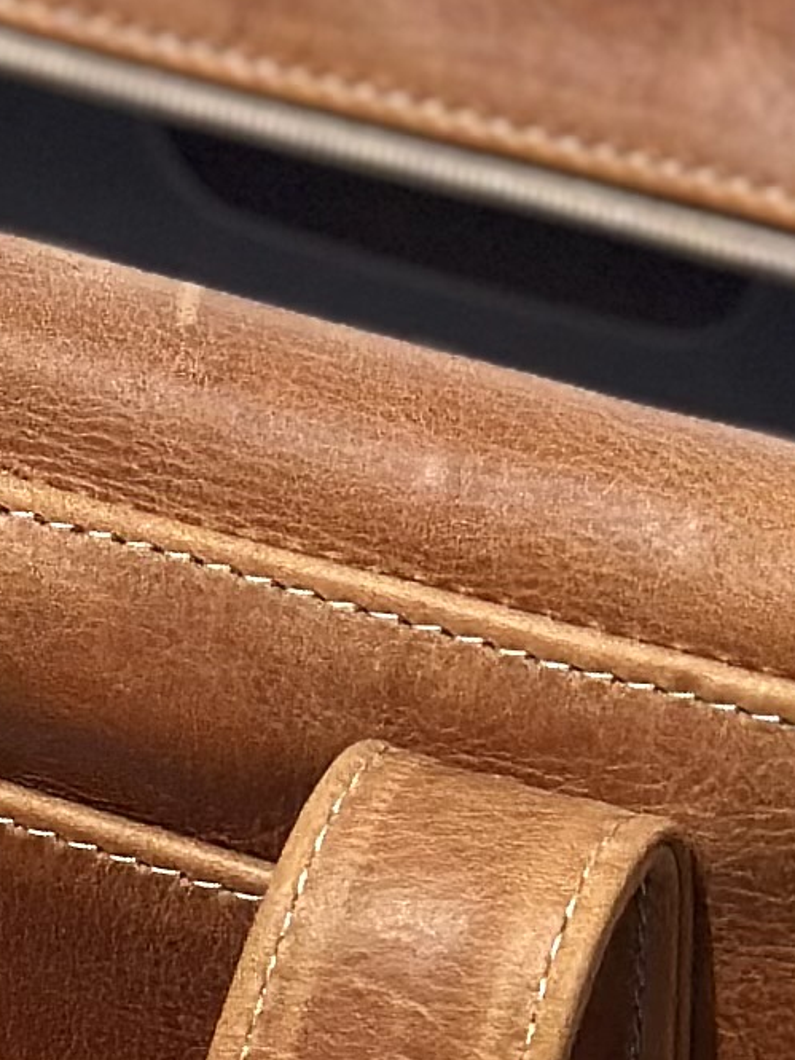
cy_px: 442
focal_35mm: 291
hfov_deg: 5.1
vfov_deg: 6.8
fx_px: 8908
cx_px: 193
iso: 100
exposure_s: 1/18868
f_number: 1.78
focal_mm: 6.86
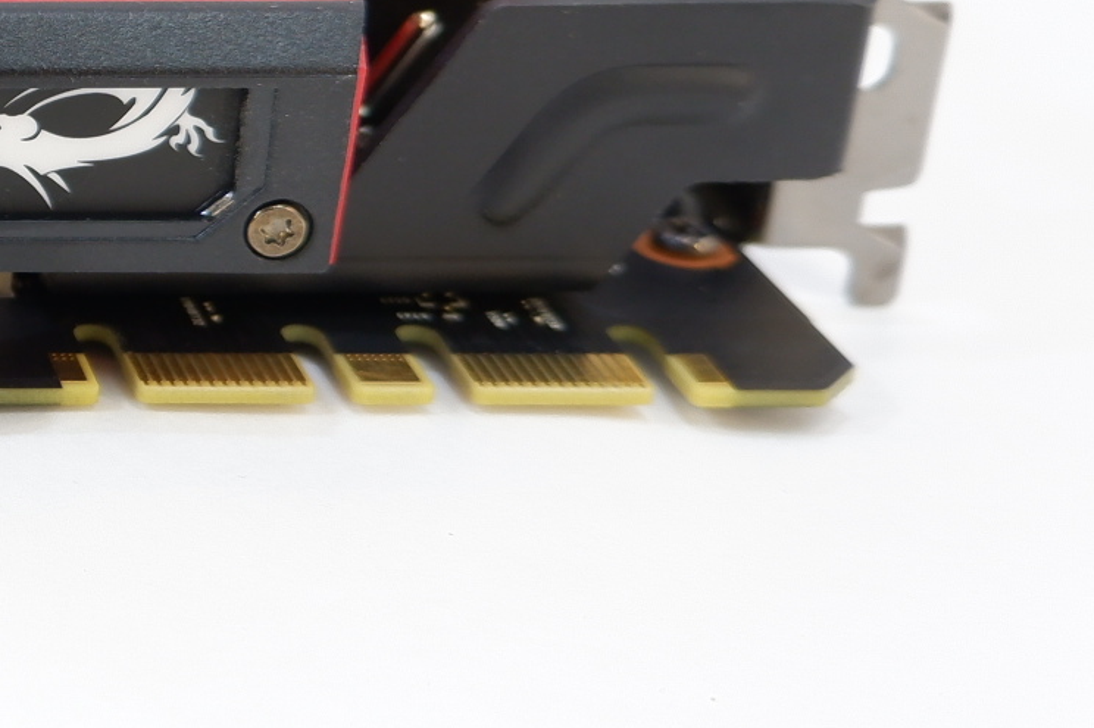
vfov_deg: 14.4
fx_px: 2824
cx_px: -859
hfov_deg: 17.7
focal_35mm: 93
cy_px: -10
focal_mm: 15
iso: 200
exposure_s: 1/70
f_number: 3.5
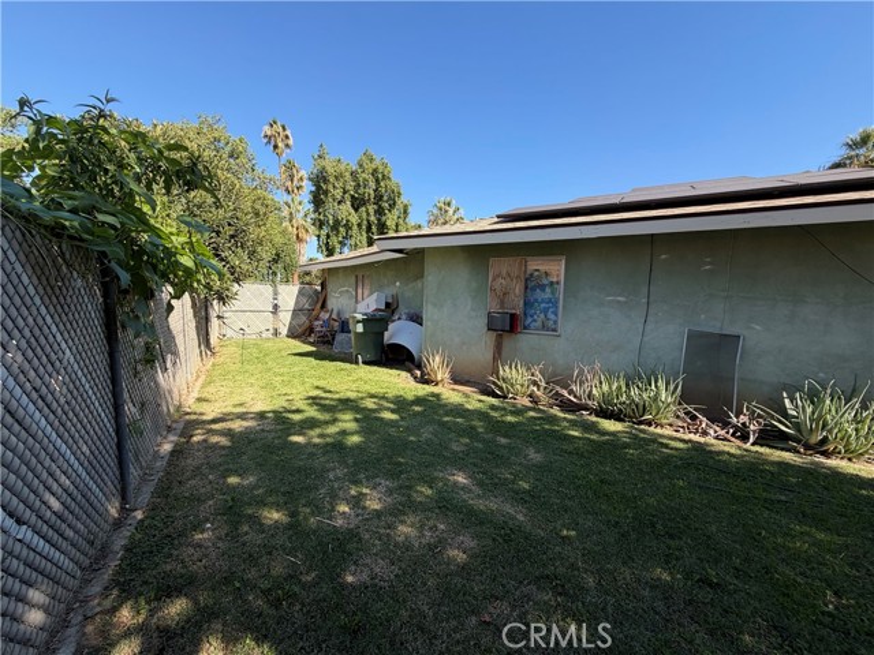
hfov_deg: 102.1
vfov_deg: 85.7
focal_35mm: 14
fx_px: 353
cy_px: 328
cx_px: 437
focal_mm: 2.22
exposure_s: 1/549
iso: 40
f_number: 2.2
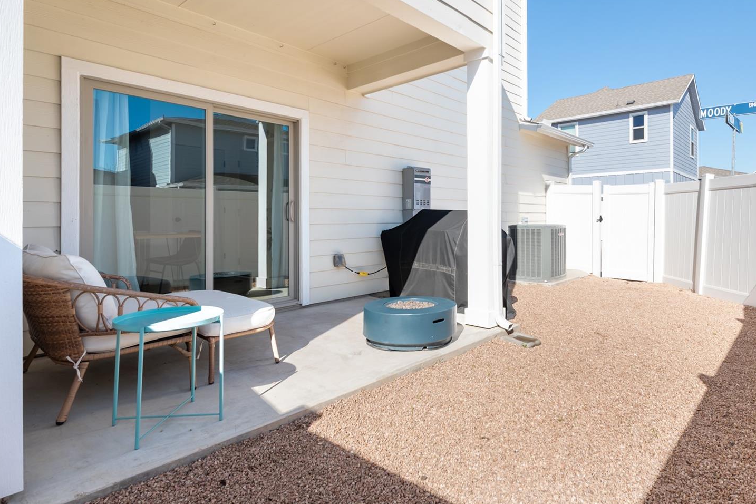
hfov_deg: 82.9
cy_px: 219
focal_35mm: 20
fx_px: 420
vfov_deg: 61.7
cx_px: 458
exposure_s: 1/125
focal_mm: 14
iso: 400
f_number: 8
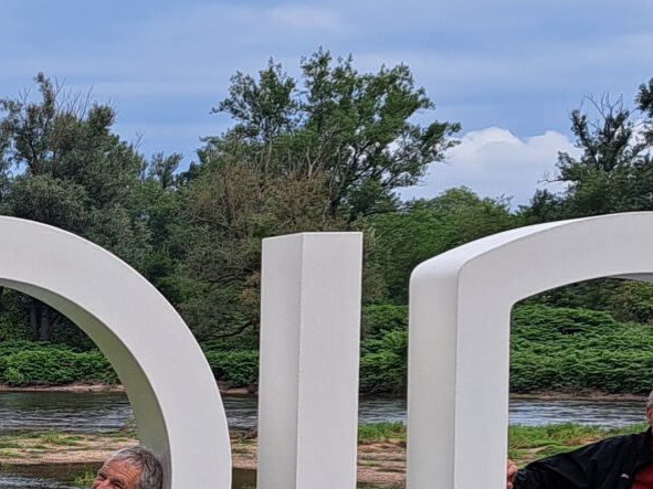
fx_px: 1961
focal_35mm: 104
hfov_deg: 17.3
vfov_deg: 14.0
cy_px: 508
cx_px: -278
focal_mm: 5.23
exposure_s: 1/840
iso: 50
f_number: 1.8
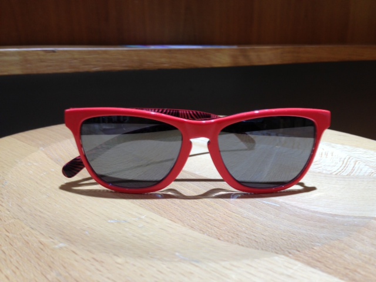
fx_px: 358
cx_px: 188
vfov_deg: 42.9
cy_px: 141
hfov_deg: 55.4
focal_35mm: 33
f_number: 2.4
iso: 50
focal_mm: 4.13
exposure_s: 1/24
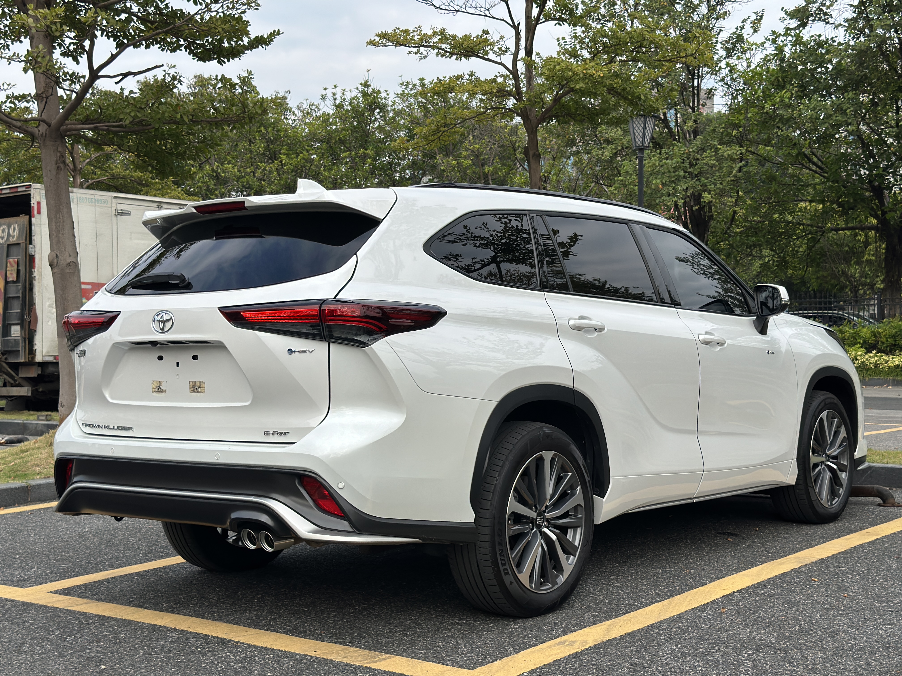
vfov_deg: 30.3
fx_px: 1251
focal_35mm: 48
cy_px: 338
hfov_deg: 39.7
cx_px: 451
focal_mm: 6.86
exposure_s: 1/3597
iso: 100
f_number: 1.78
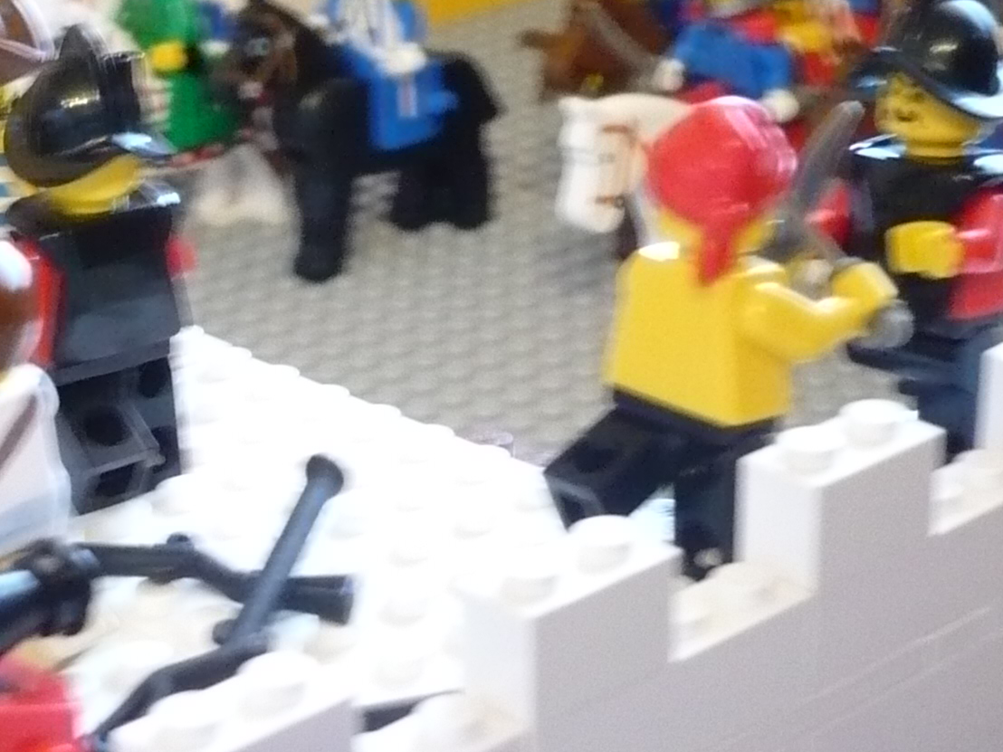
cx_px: 224
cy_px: 388
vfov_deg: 15.2
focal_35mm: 97
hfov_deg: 20.0
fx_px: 2811
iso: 250
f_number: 2.8
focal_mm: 5.8
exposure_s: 1/8
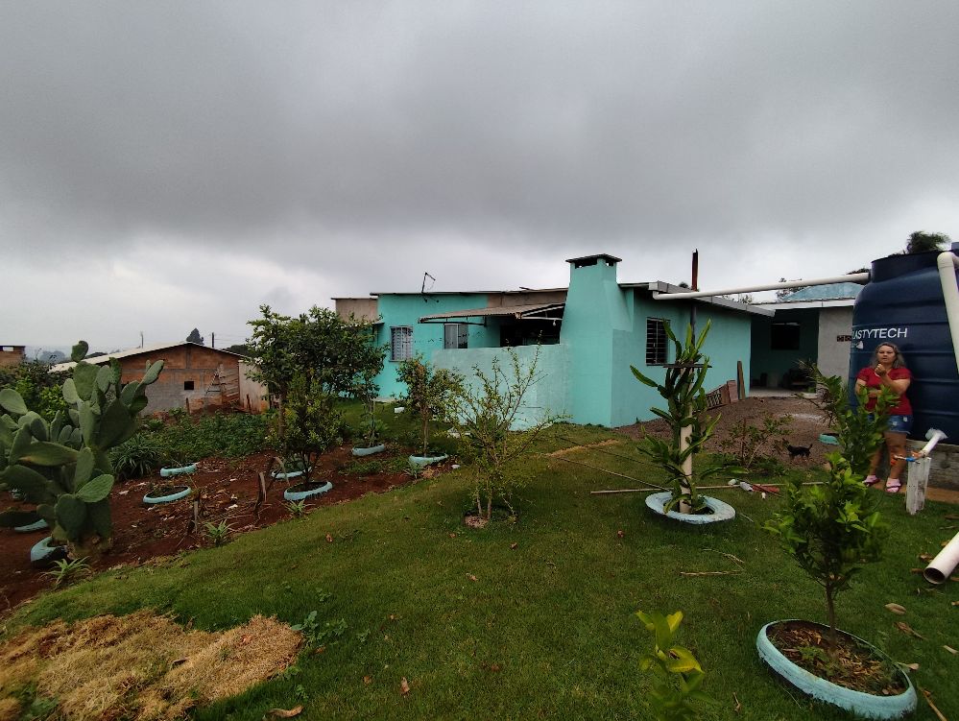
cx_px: 480
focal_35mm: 16
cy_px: 360
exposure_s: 1/120
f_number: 2.2
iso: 80
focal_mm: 1.65
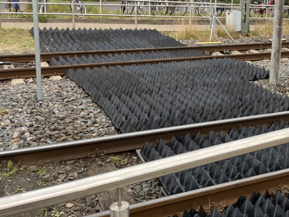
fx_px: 393
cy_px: 72
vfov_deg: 30.7
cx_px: 248
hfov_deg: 38.3
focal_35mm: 47
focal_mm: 5.1
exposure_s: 1/657
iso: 50
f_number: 1.6
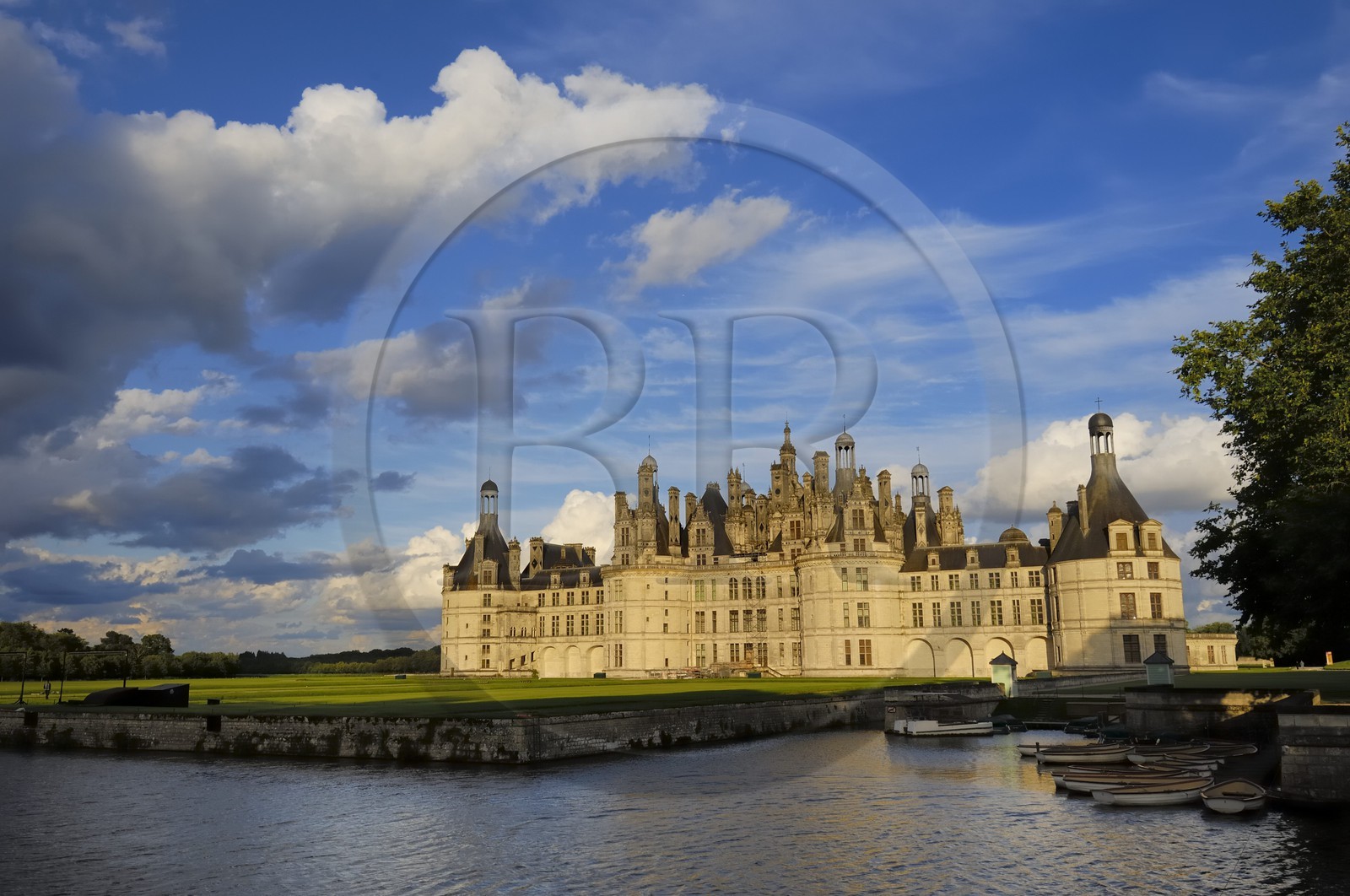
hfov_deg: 64.6
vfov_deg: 45.5
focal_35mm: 28
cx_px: 675
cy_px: 448
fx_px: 1067
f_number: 12
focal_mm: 19
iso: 100
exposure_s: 1/125
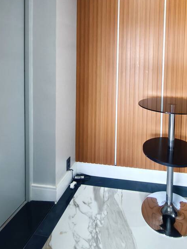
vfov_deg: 64.4
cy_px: 71
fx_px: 187
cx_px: 128
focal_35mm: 26
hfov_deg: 51.8
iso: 250
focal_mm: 1.91
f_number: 2.2
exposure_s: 1/30
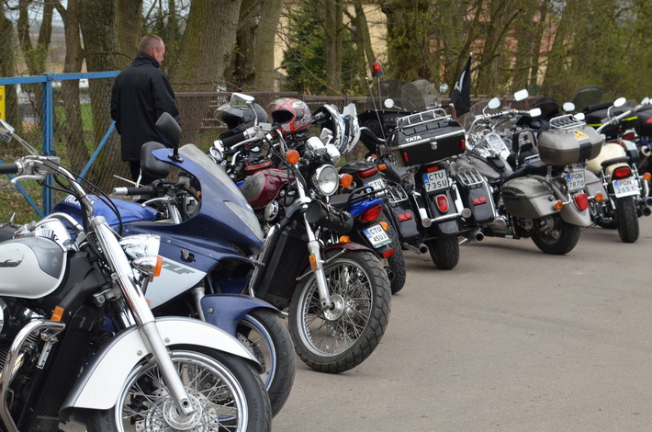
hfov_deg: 19.5
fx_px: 1897
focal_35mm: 105
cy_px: 216
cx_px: 326
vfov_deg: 13.0
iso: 1600
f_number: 8
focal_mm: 70
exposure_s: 1/1000
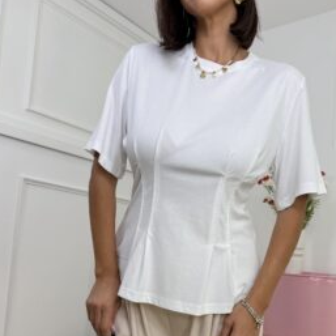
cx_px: 188
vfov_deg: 48.6
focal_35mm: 33
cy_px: 234
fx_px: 362
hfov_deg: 49.6
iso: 80
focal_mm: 6.76
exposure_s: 1/494
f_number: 1.78
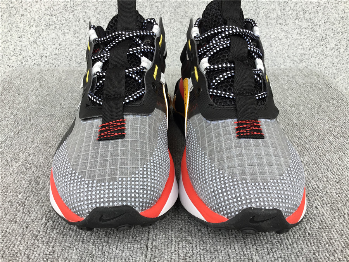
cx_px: 174
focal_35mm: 31
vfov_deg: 45.4
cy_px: 131
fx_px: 313
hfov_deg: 58.4
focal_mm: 3.3
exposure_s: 1/121
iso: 25
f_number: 2.4
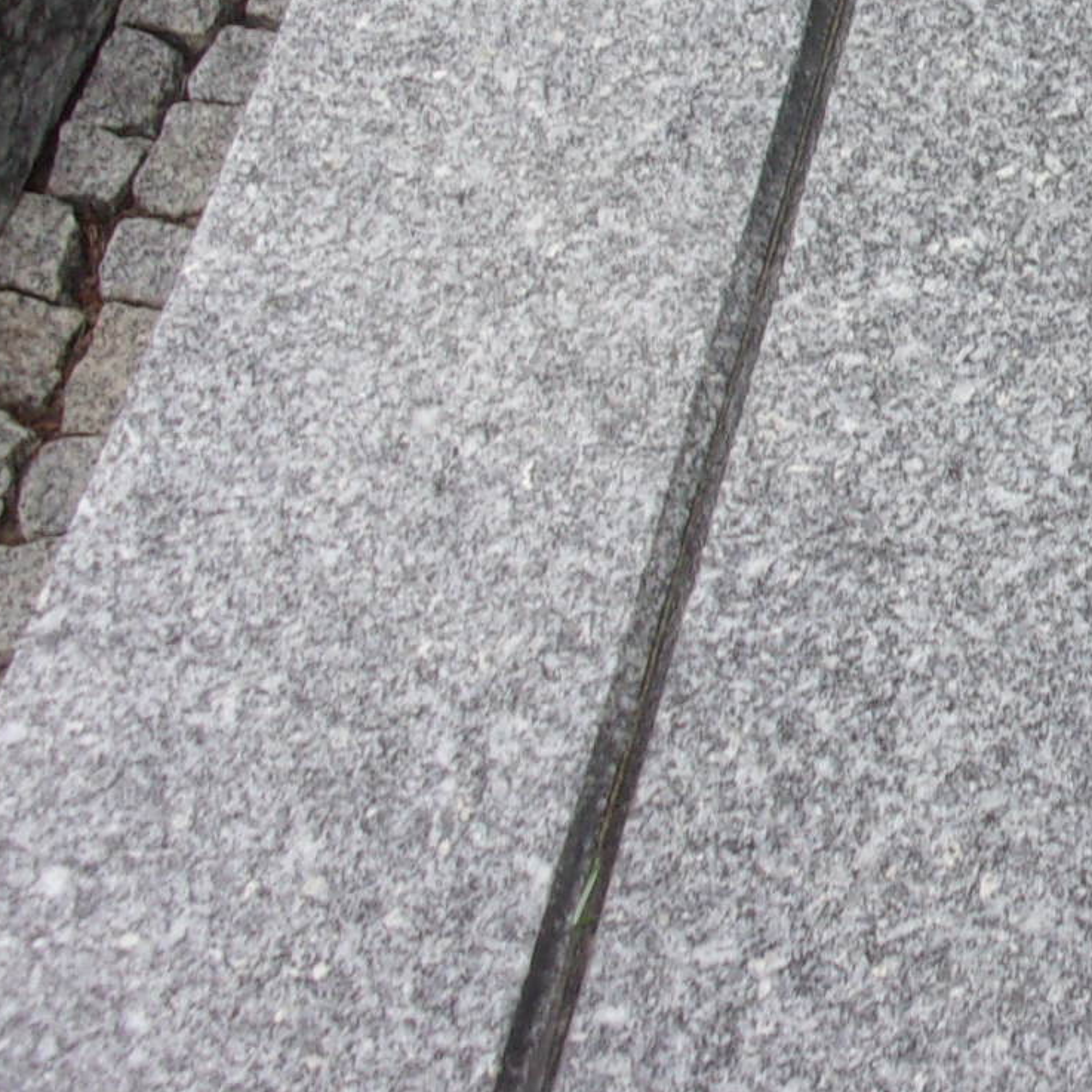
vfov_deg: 19.8
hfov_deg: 18.3
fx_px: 3105
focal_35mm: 87
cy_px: 259
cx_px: 1501
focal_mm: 5.1
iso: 80
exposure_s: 1/85
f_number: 3.9
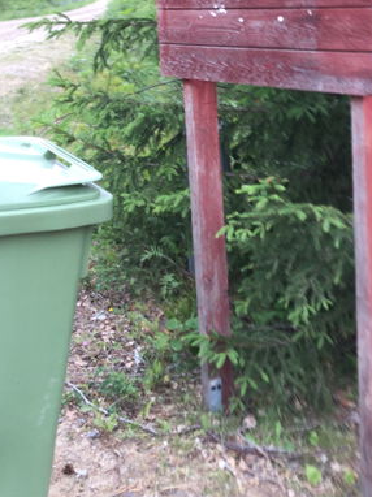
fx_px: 746
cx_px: 280
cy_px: 124
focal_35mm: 52
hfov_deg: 27.6
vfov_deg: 36.0
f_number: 2.4
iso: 25
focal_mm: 3.3
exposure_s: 1/50
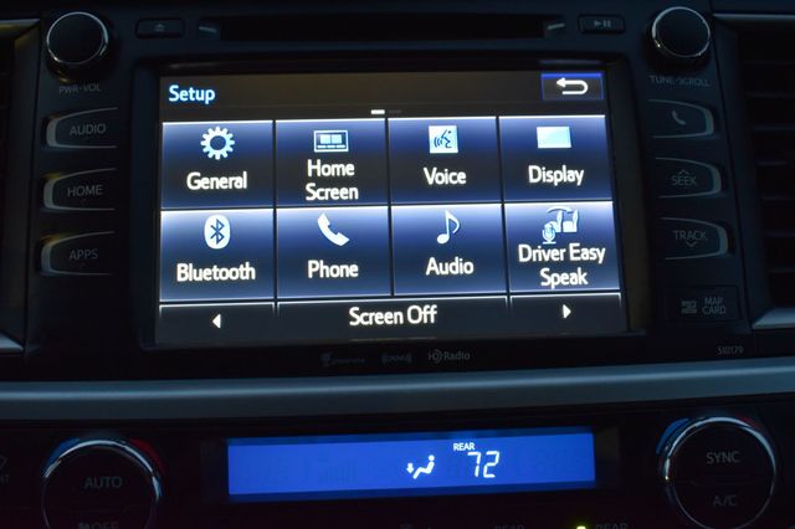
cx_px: 398
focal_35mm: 40
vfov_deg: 33.0
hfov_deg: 47.9
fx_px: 894
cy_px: 264
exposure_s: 1/15
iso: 1250
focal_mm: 27
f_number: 6.3
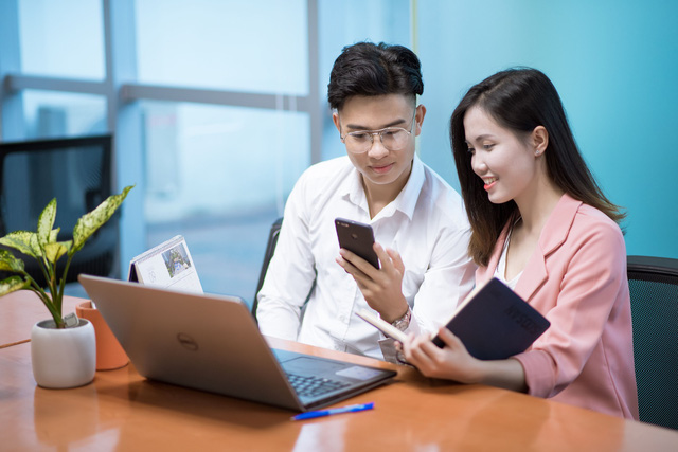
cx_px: 339
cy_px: 226
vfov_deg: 16.1
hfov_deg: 23.9
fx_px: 1601
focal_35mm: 85
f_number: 1.8
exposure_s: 1/100
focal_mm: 85
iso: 400
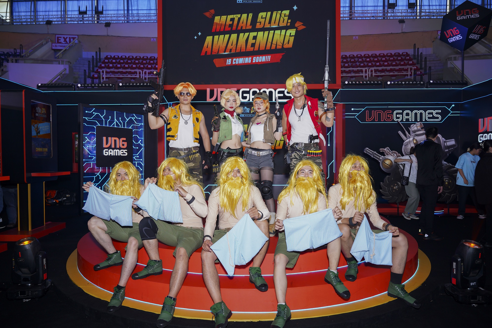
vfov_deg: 53.1
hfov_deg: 73.7
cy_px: 164
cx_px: 246
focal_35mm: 24
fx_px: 328
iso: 250
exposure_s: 1/160
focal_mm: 24
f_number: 3.2
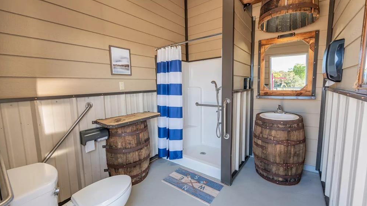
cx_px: 185
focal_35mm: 15
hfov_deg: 103.0
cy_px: 102
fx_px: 146
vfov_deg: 70.6
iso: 250
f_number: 4
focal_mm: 14
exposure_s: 1/200
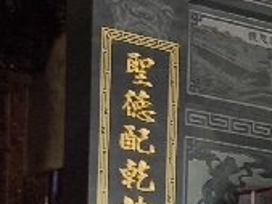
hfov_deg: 11.2
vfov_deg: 8.5
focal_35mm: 163
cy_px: 450
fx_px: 1282
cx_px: 510
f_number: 1.6
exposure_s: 1/120
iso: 200
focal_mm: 6.57
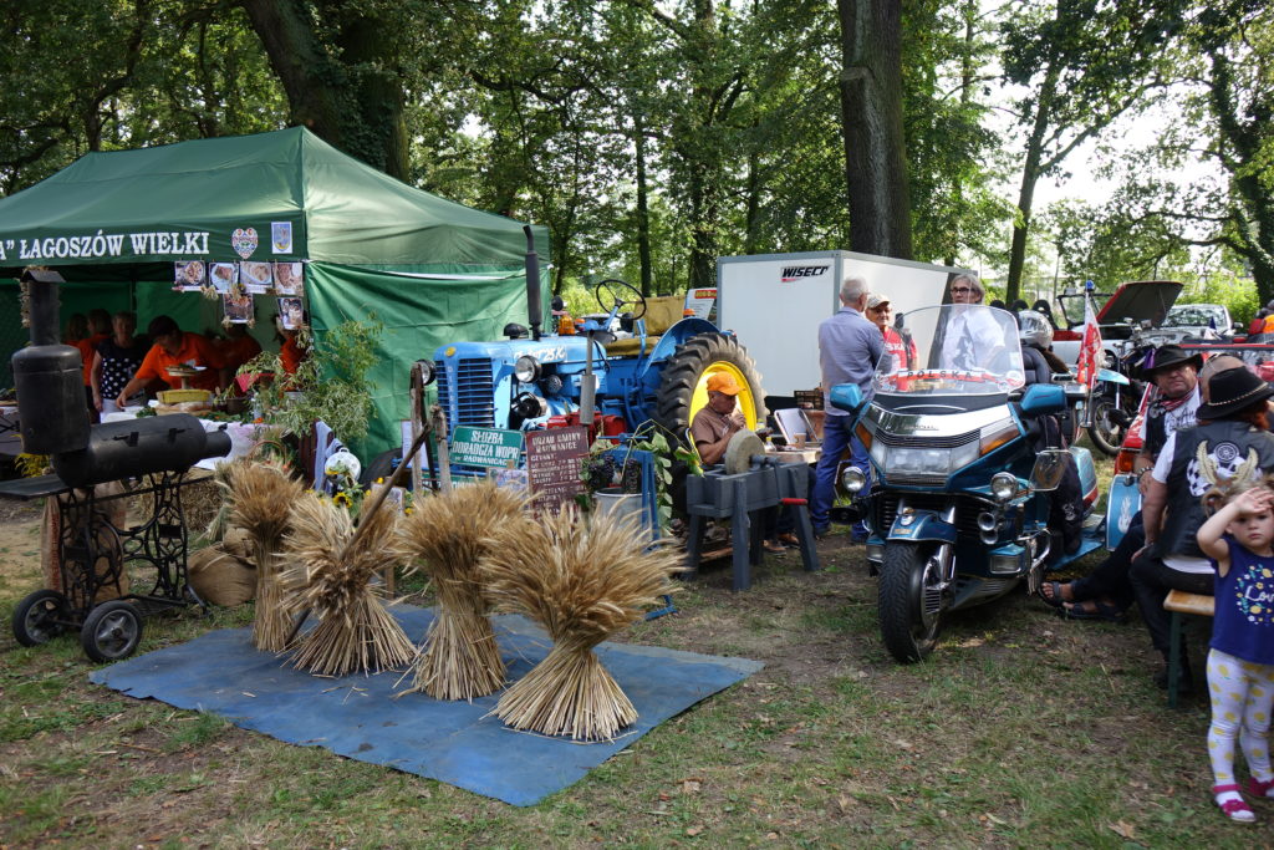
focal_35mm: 31
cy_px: 425
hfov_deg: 60.3
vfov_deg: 42.3
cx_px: 637
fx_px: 1097
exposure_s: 1/200
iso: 125
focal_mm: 11.35
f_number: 2.8
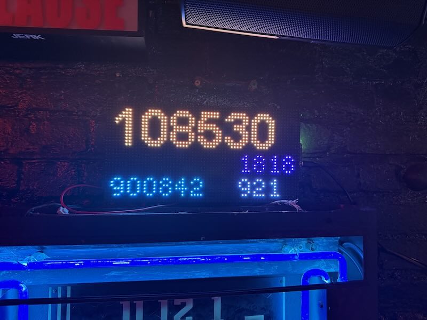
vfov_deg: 56.8
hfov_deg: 71.6
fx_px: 296
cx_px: 214
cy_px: 160
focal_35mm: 24
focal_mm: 6.76
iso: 800
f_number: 1.78
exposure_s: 1/38
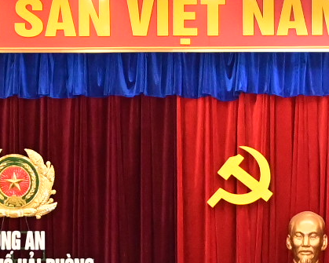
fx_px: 1801
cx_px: 330
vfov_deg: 8.2
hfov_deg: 10.4
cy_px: 338
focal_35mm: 185
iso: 4000
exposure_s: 1/200
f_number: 4
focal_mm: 28
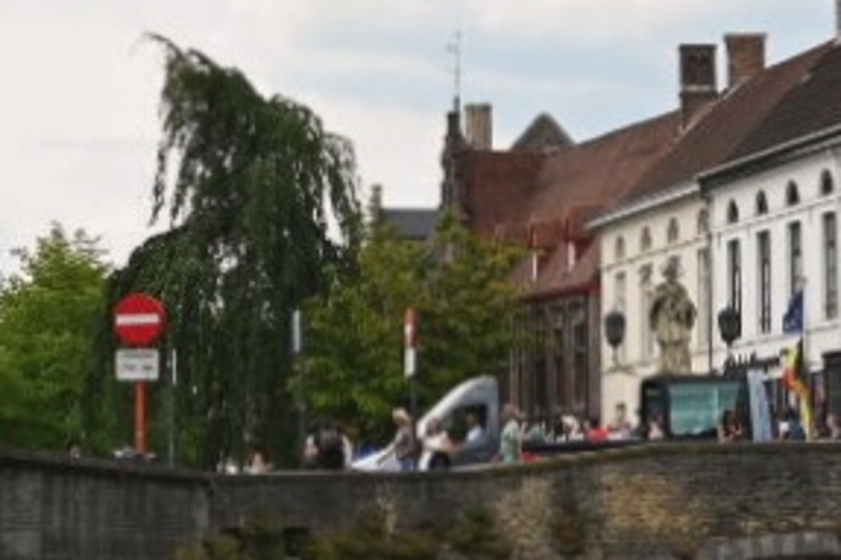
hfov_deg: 13.0
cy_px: 422
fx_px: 3677
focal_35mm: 158
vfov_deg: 8.7
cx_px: 610
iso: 400
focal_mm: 31.5
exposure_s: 1/400
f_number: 11
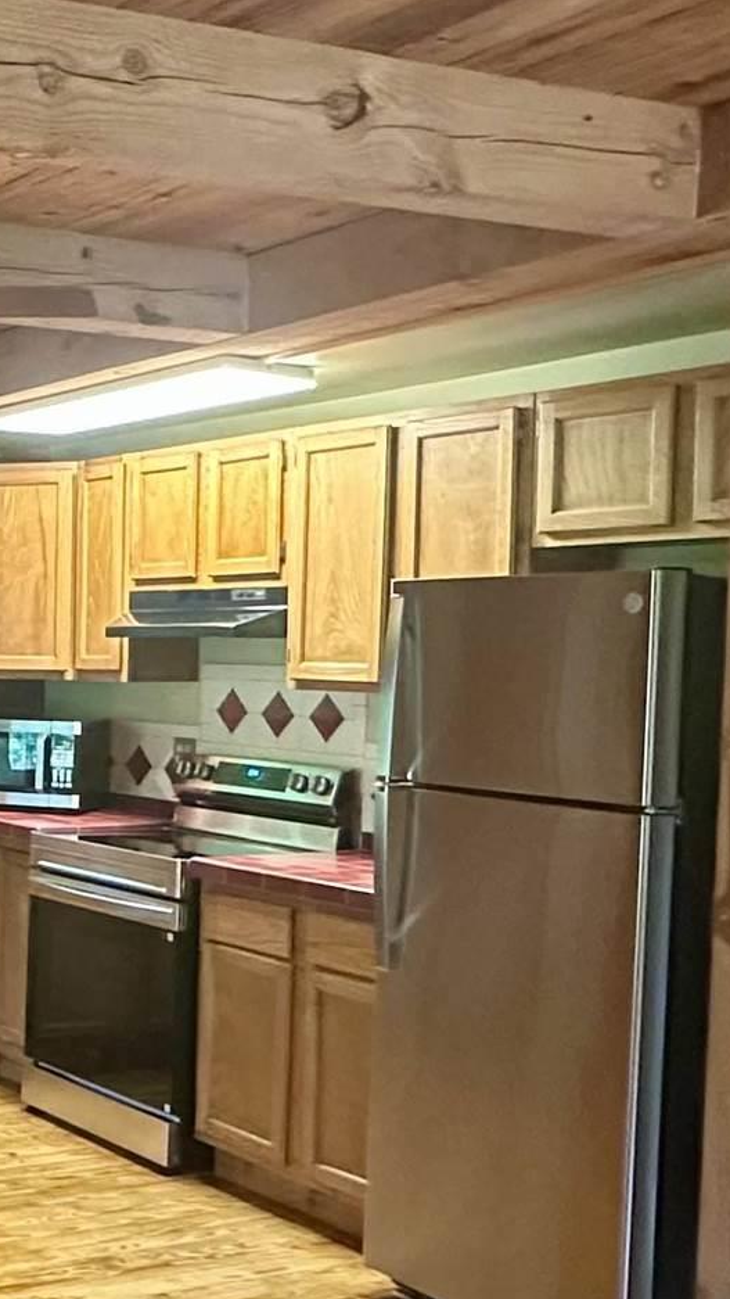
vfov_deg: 41.3
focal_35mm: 50
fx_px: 1721
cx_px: -305
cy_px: 726
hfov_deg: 21.0
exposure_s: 1/60
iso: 500
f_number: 2.2
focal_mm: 2.22
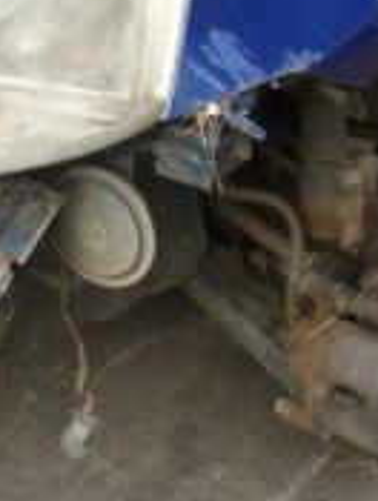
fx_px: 1654
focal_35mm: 114
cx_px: 129
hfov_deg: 13.0
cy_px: -240
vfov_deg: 15.9
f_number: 4
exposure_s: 1/125
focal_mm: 4.5
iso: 80
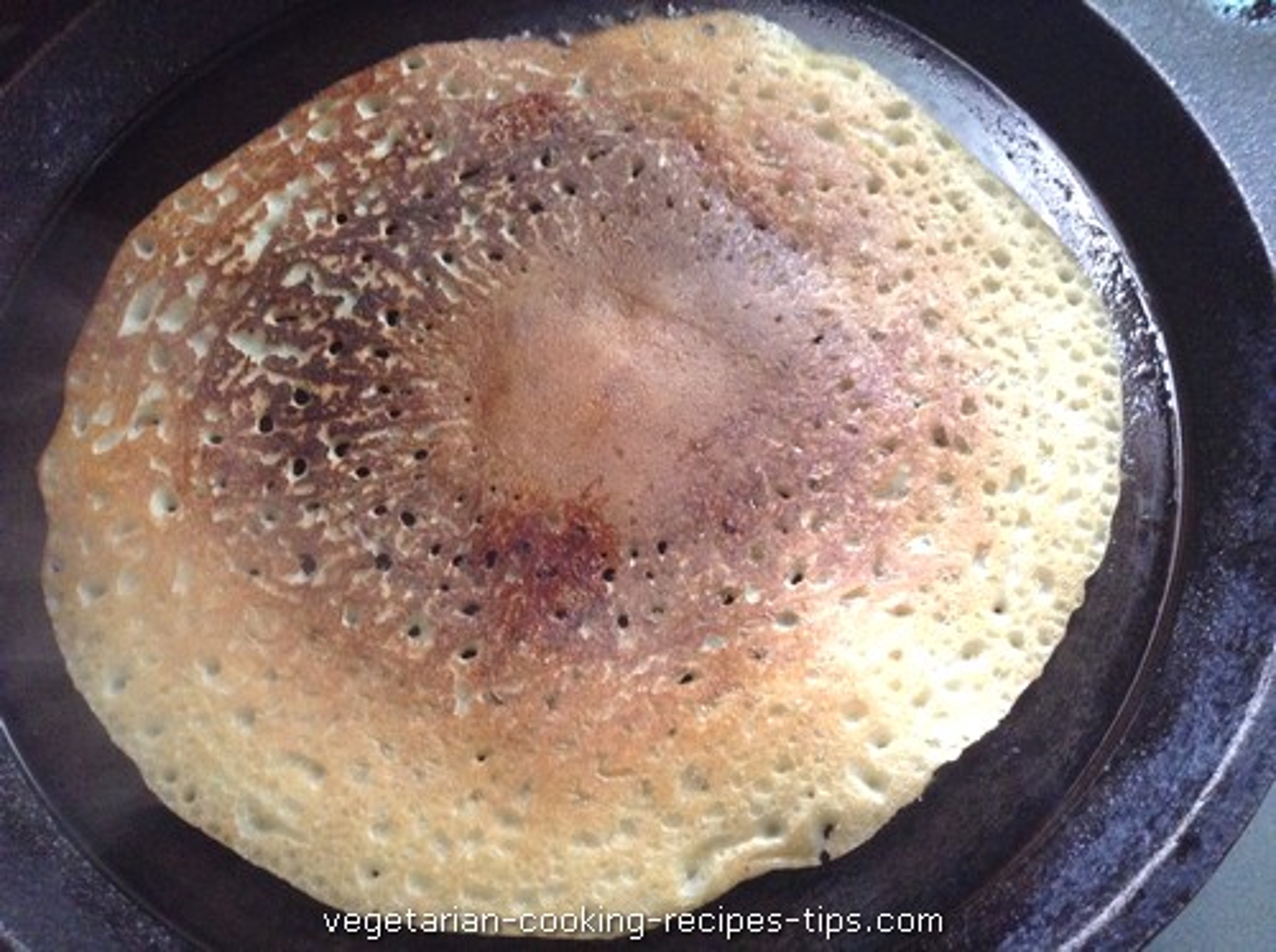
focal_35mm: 33
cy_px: 476
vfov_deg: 42.8
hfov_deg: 55.4
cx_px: 638
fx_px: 1214
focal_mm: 3.3
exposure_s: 1/17
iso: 250
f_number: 2.4
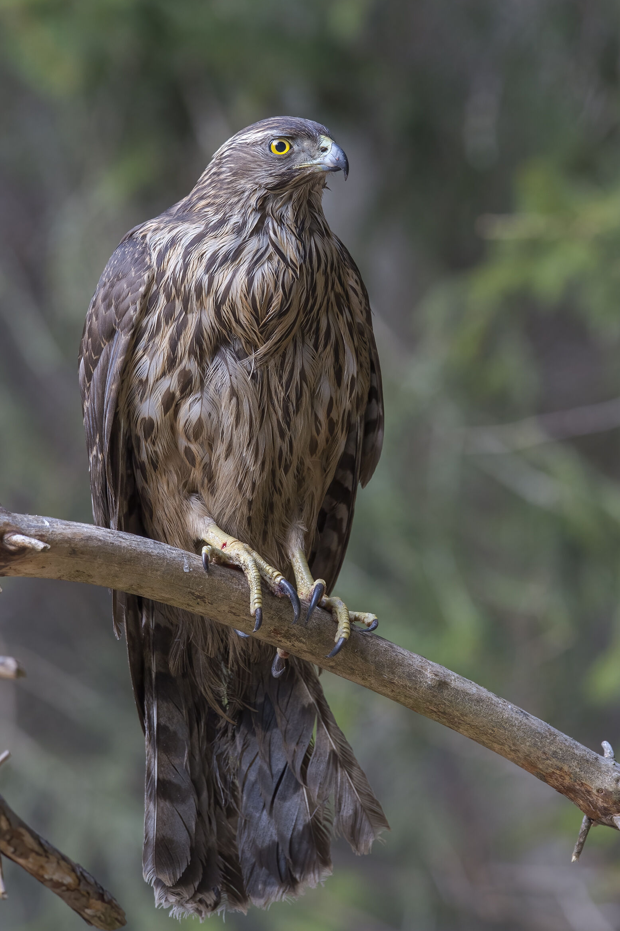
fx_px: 15980
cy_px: 455
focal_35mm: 618
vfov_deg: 3.3
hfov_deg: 2.2
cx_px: 313
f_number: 7.1
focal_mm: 600
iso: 2500
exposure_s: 1/250
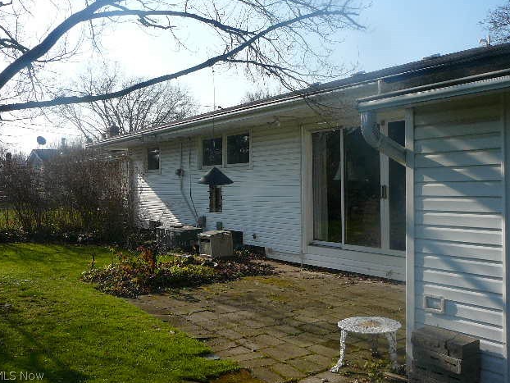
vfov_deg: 39.7
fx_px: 531
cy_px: 188
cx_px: 253
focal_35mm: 36
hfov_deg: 51.3
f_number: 5
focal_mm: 5.2
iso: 80
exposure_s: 1/500
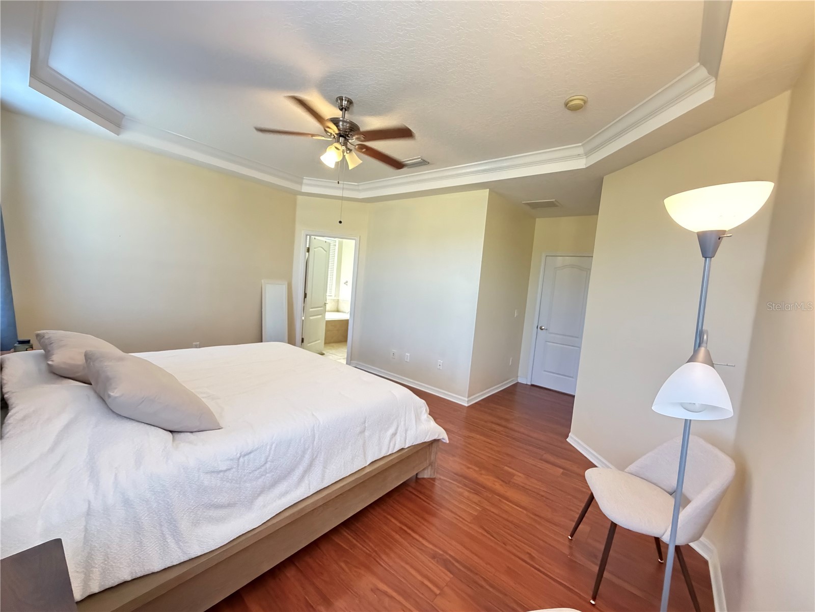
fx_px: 330
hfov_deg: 102.1
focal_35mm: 14
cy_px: 306
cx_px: 408
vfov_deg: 85.7
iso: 1000
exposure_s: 1/60
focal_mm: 2.22
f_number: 2.2
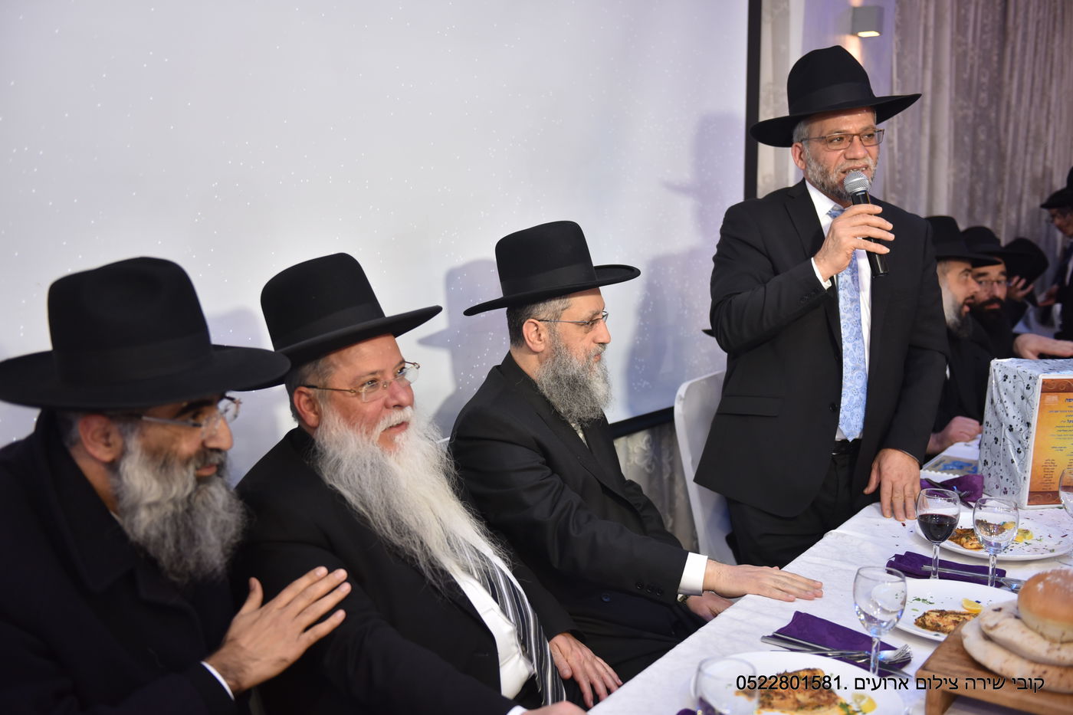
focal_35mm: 38
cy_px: 358
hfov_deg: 50.7
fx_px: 1132
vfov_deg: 35.0
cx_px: 536
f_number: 2.8
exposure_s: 1/50
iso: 500
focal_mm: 38
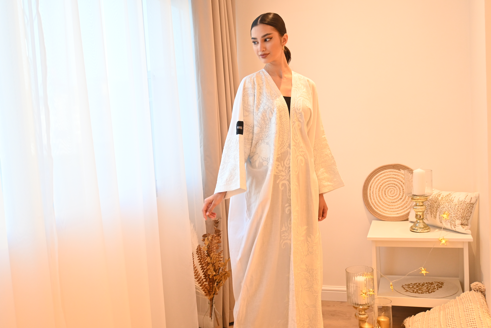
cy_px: 164
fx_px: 501
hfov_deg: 52.2
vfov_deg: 36.2
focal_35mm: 37
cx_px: 246
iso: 1100
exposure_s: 1/40
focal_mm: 24.5
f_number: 4.2
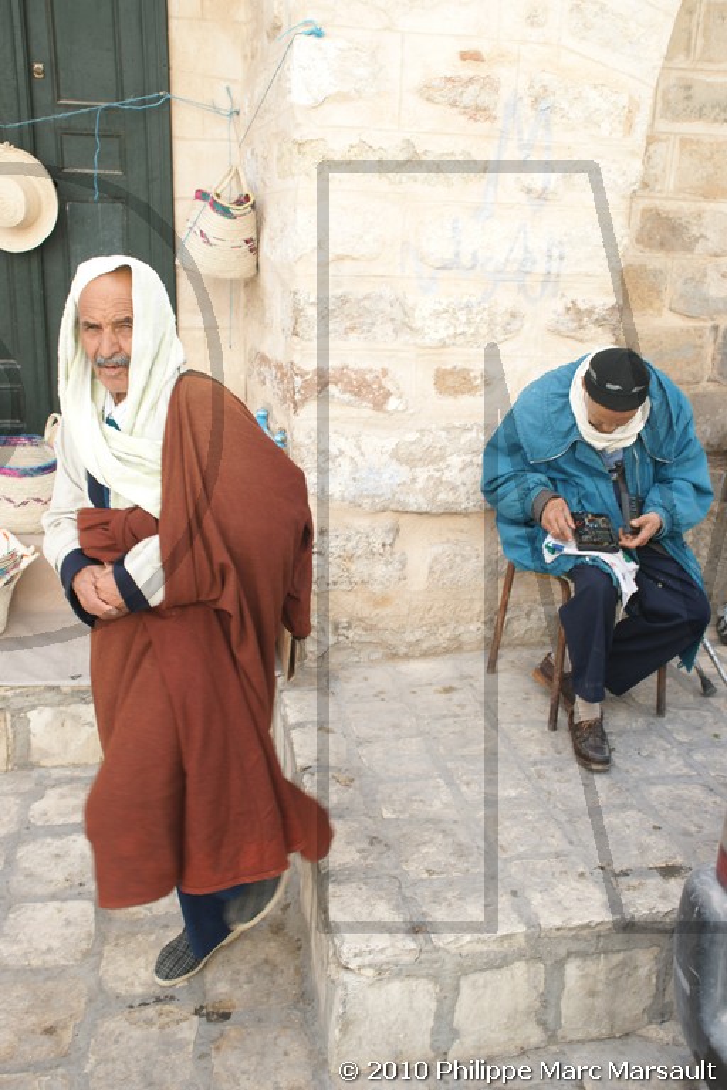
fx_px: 909
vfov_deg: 61.9
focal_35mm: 30
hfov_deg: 43.6
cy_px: 545
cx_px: 364
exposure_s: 1/80
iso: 100
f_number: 6.3
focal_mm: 30
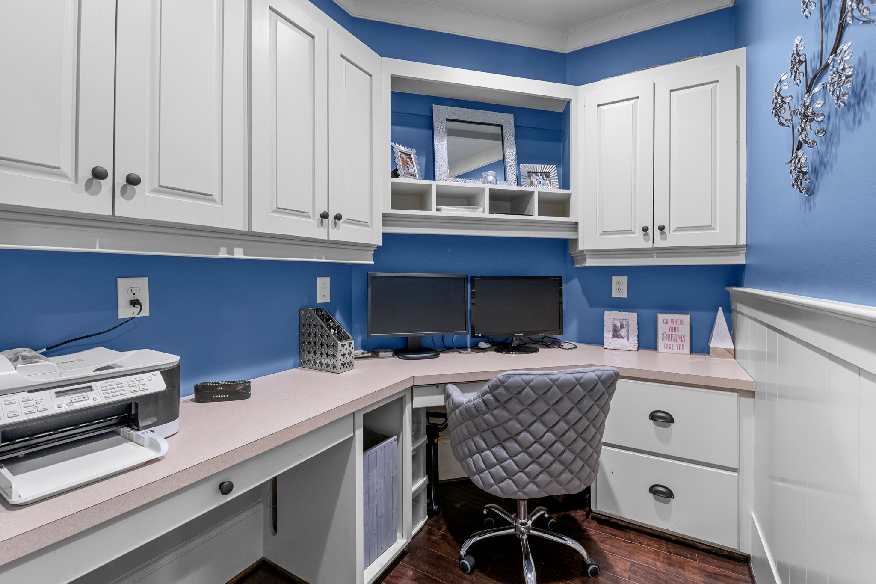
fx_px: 365
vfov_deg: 77.3
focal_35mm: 15
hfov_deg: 100.4
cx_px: 438
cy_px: 292
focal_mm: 15
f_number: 7.1
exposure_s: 1/3
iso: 400
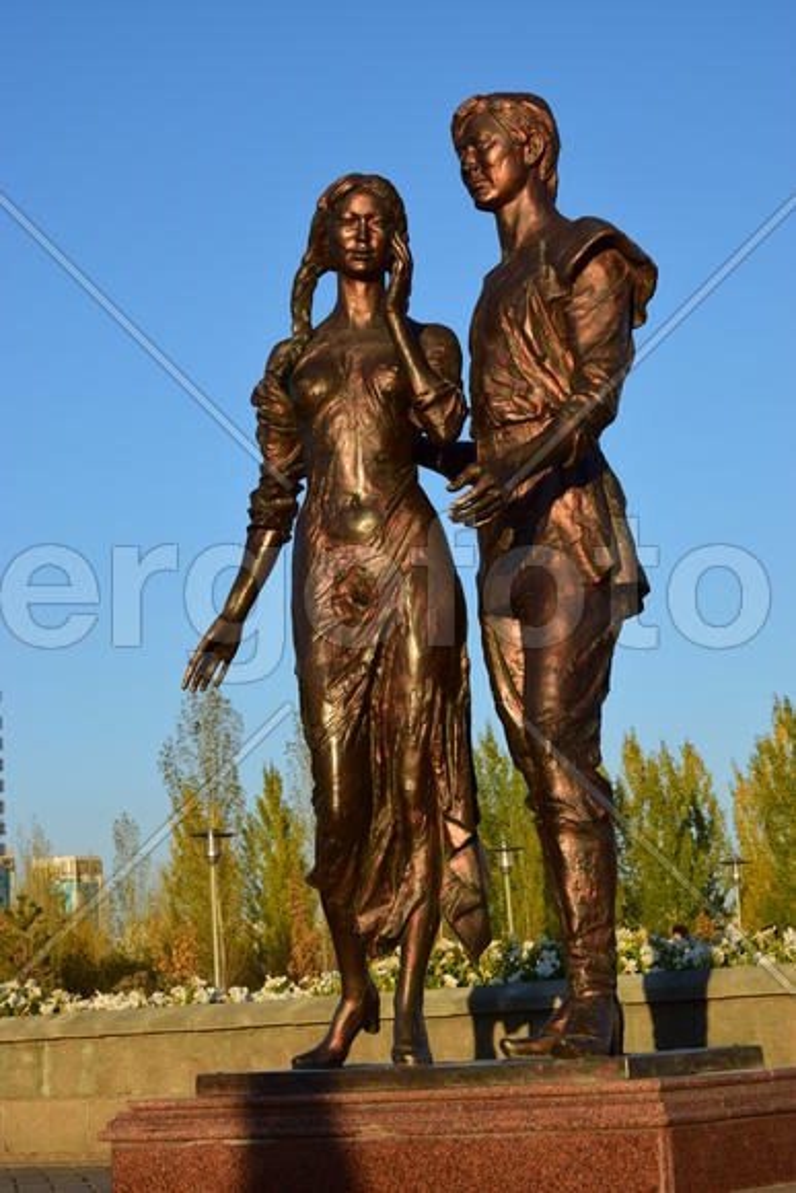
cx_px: 398
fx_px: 2486
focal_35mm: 75
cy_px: 596
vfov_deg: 27.0
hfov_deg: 18.2
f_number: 11
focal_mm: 50
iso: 100
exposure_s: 1/100
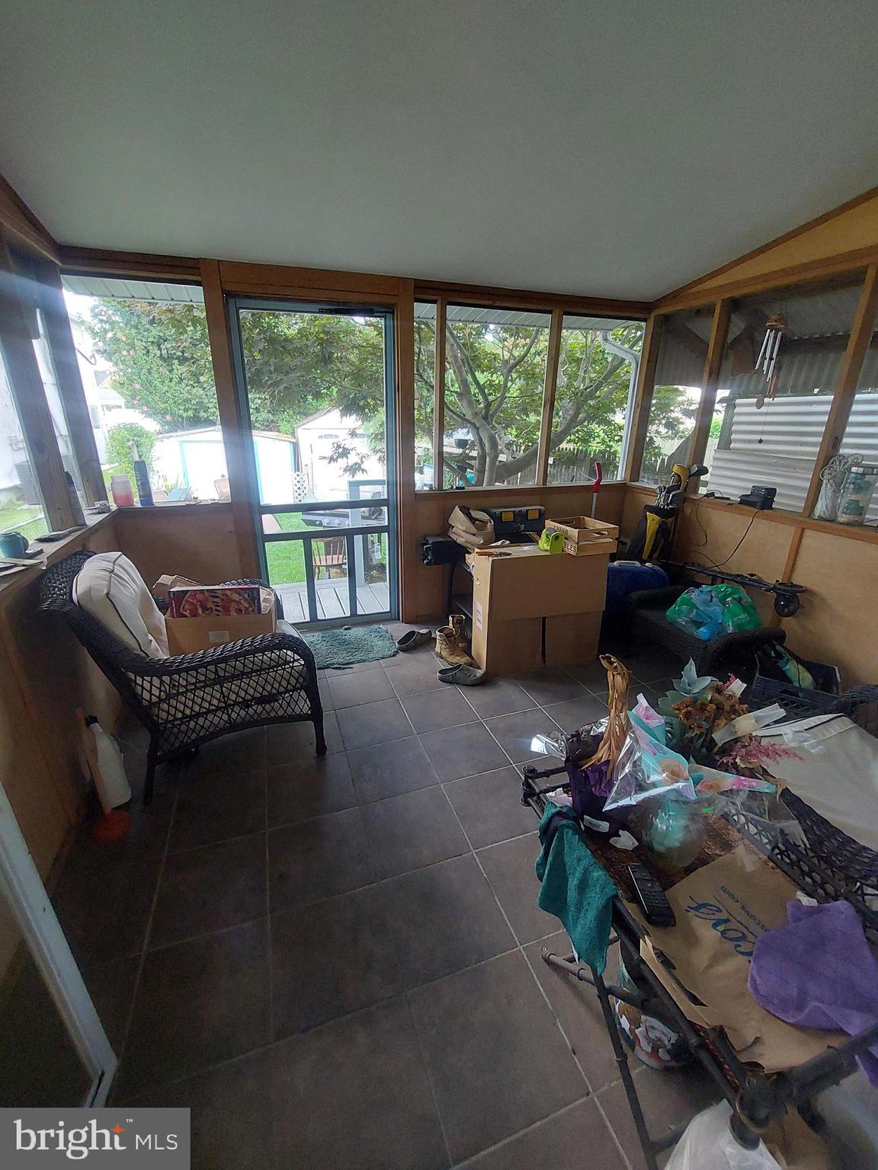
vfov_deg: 106.2
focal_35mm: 13
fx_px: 440
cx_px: 439
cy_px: 585
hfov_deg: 89.9
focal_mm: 1.74
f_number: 2.2
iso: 200
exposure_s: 1/60
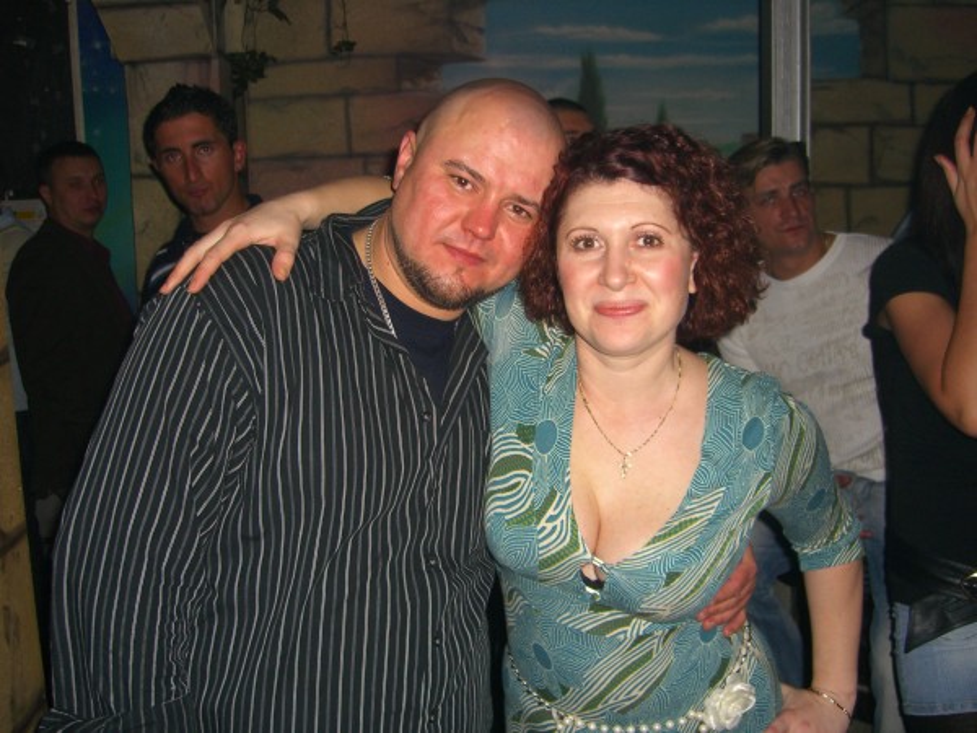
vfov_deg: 37.7
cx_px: 488
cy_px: 366
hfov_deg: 49.0
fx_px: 1073
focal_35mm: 38
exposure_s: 1/60
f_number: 2.8
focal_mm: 7.9
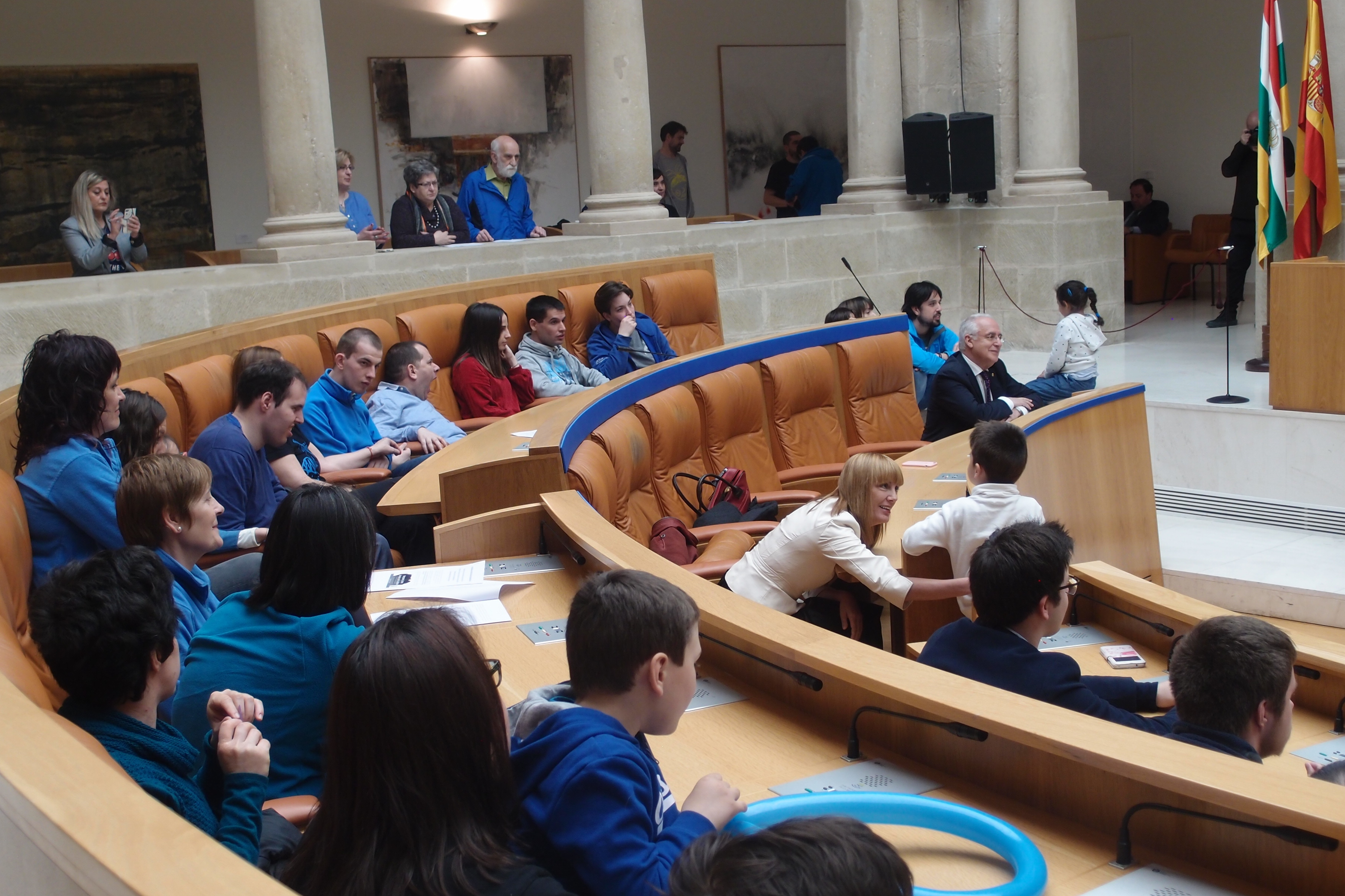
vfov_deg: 31.2
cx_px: 675
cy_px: 463
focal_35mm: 43
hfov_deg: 45.4
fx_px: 1606
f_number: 2
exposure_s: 1/100
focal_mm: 8.99
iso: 100
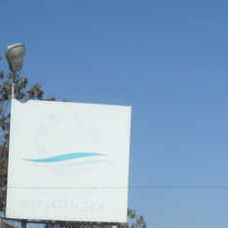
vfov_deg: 12.8
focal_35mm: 132
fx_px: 984
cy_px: 284
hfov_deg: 12.7
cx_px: 321
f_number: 11.3
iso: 100
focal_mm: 7.8
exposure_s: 1/180
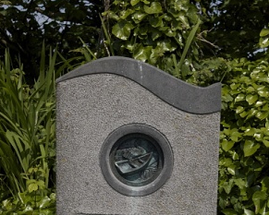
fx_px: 645
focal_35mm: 81
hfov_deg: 23.5
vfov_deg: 18.7
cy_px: 187
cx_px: 118
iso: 200
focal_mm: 42
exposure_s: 1/320
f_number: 9
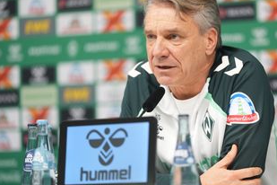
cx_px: 177
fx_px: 1493
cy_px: 82
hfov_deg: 10.6
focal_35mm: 194
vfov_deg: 7.1
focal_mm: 150
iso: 640
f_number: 2
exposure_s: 1/320
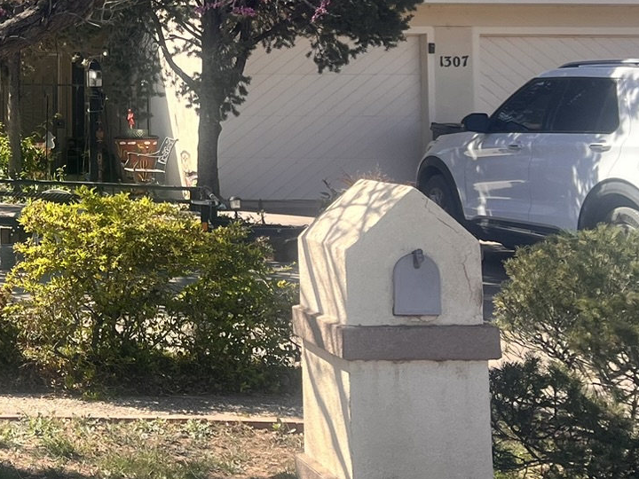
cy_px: 37
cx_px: -175
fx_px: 1366
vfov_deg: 19.5
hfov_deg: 23.5
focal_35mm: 74
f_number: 1.5
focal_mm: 5.7
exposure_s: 1/1972
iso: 50
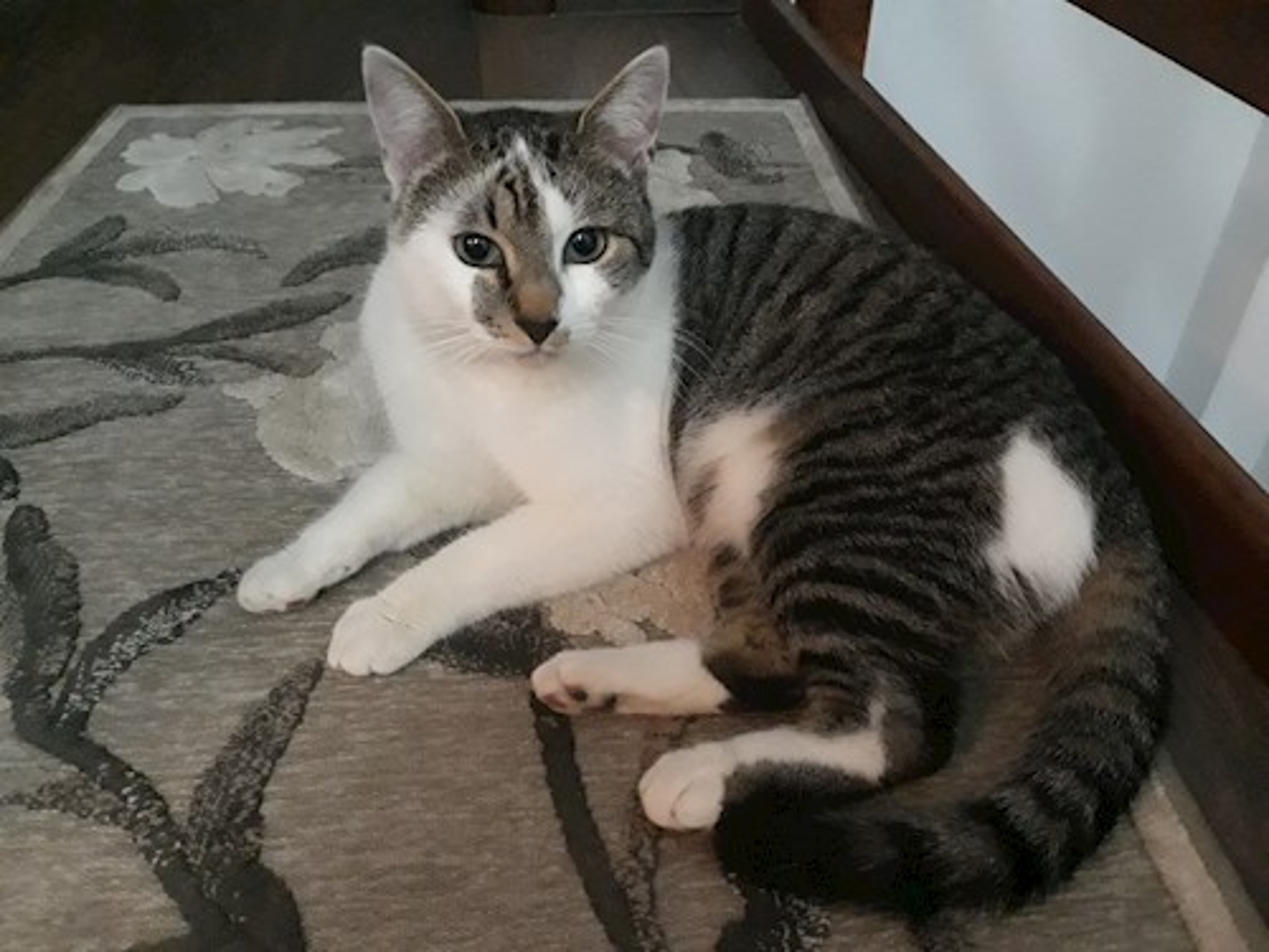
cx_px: 634
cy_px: 476
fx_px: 990
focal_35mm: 27
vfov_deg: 51.4
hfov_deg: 65.3
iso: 800
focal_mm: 3.71
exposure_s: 1/20
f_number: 1.7
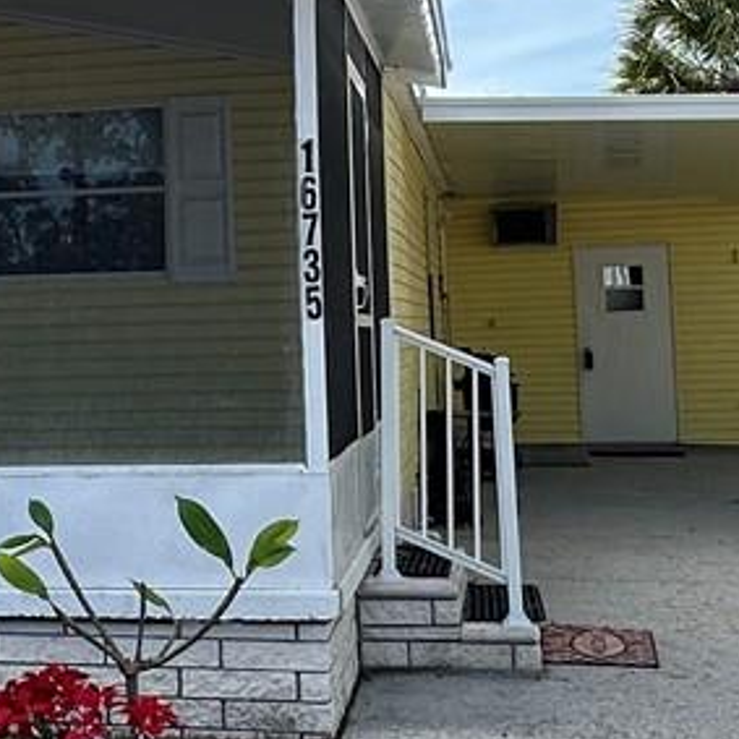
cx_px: 50
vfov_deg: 24.4
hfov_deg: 23.9
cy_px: 201
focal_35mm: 70
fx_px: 1691
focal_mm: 2.22
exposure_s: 1/475
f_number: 2.2
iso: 40
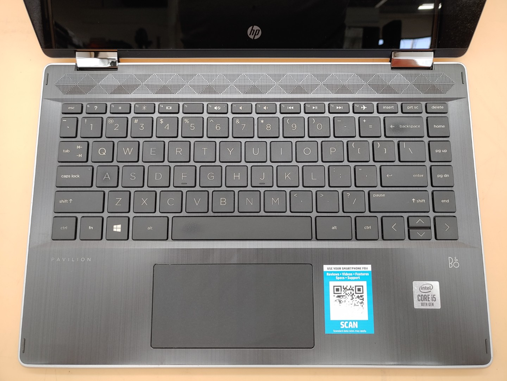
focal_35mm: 26
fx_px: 381
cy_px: 190
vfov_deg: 53.1
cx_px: 254
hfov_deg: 67.3
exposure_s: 1/60
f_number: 1.8
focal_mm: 4.36
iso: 50
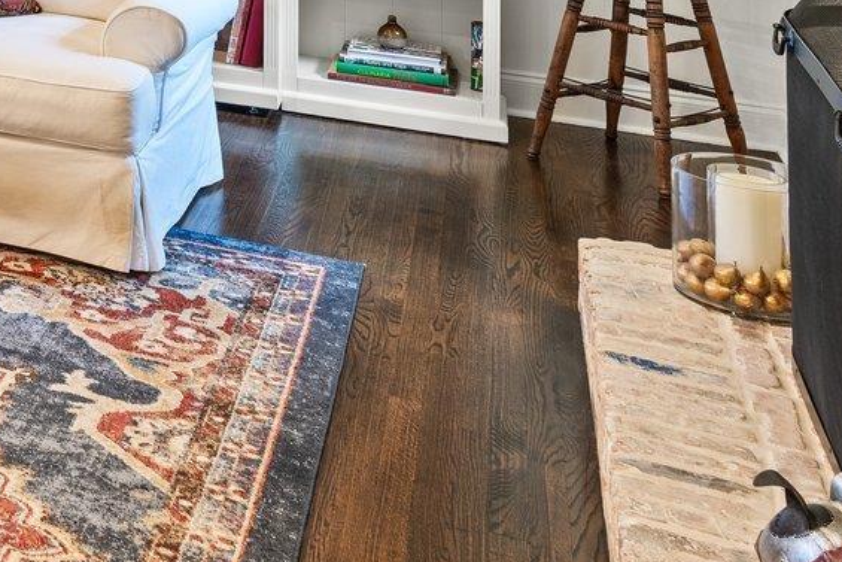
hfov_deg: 26.4
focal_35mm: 58
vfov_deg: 20.2
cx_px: -376
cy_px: -277
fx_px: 1357
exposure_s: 2
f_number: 8
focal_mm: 16
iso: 250
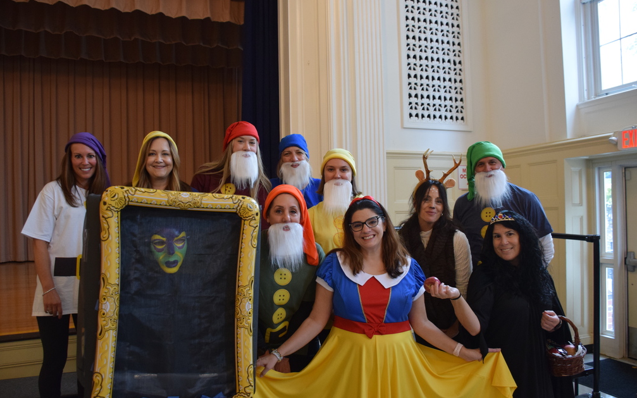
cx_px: 316
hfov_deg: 66.5
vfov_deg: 44.5
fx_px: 486
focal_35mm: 28
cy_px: 214
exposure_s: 1/60
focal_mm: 18
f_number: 3.5
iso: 1400
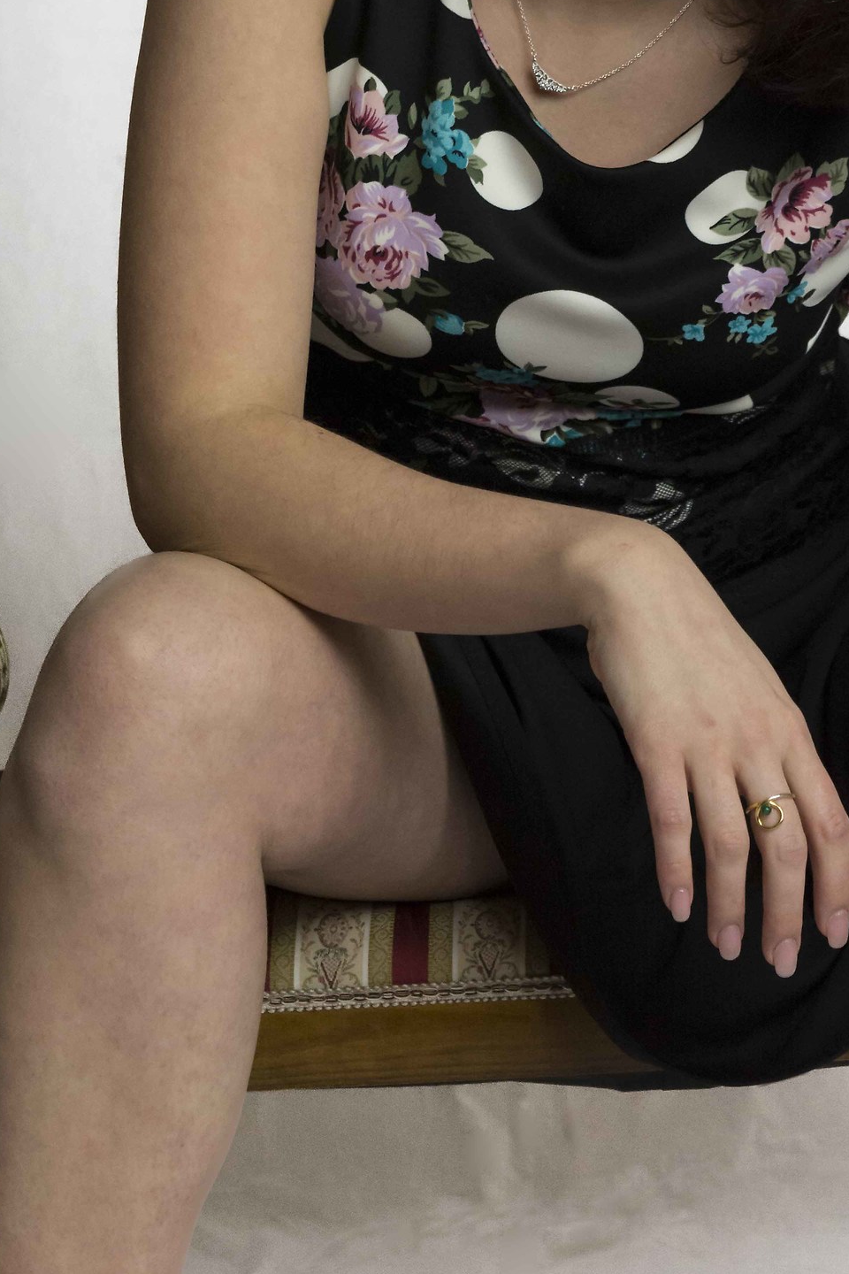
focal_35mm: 130
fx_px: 4598
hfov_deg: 10.5
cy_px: 271
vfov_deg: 15.7
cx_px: 681
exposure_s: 1/200
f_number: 5.6
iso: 2000
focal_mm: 52
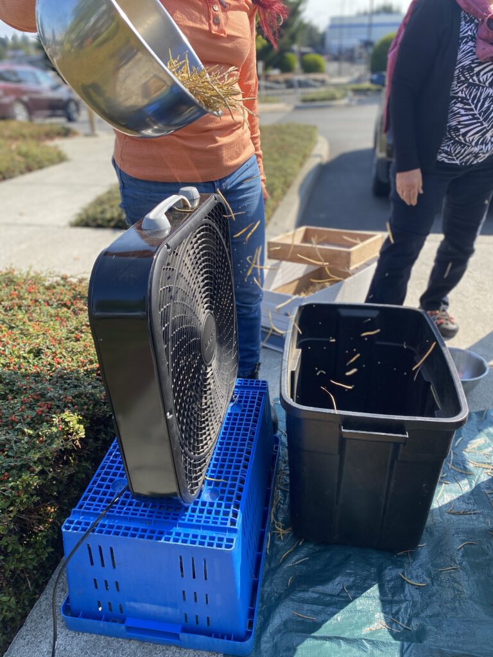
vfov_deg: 67.3
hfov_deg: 53.1
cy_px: 328
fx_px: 494
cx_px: 246
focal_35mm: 26
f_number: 1.8
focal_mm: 4.25
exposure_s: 1/858
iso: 32
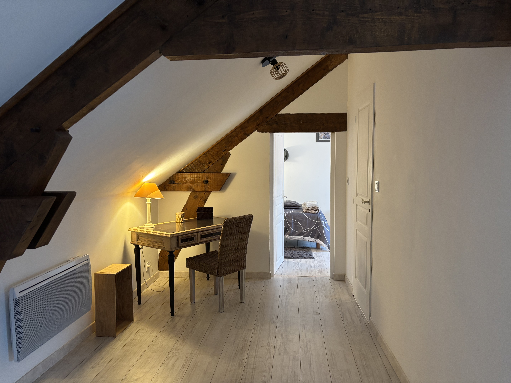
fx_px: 384
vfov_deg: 53.1
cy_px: 192
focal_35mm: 26
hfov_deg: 67.3
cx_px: 256
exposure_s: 1/33
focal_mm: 5.96
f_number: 1.6
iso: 400
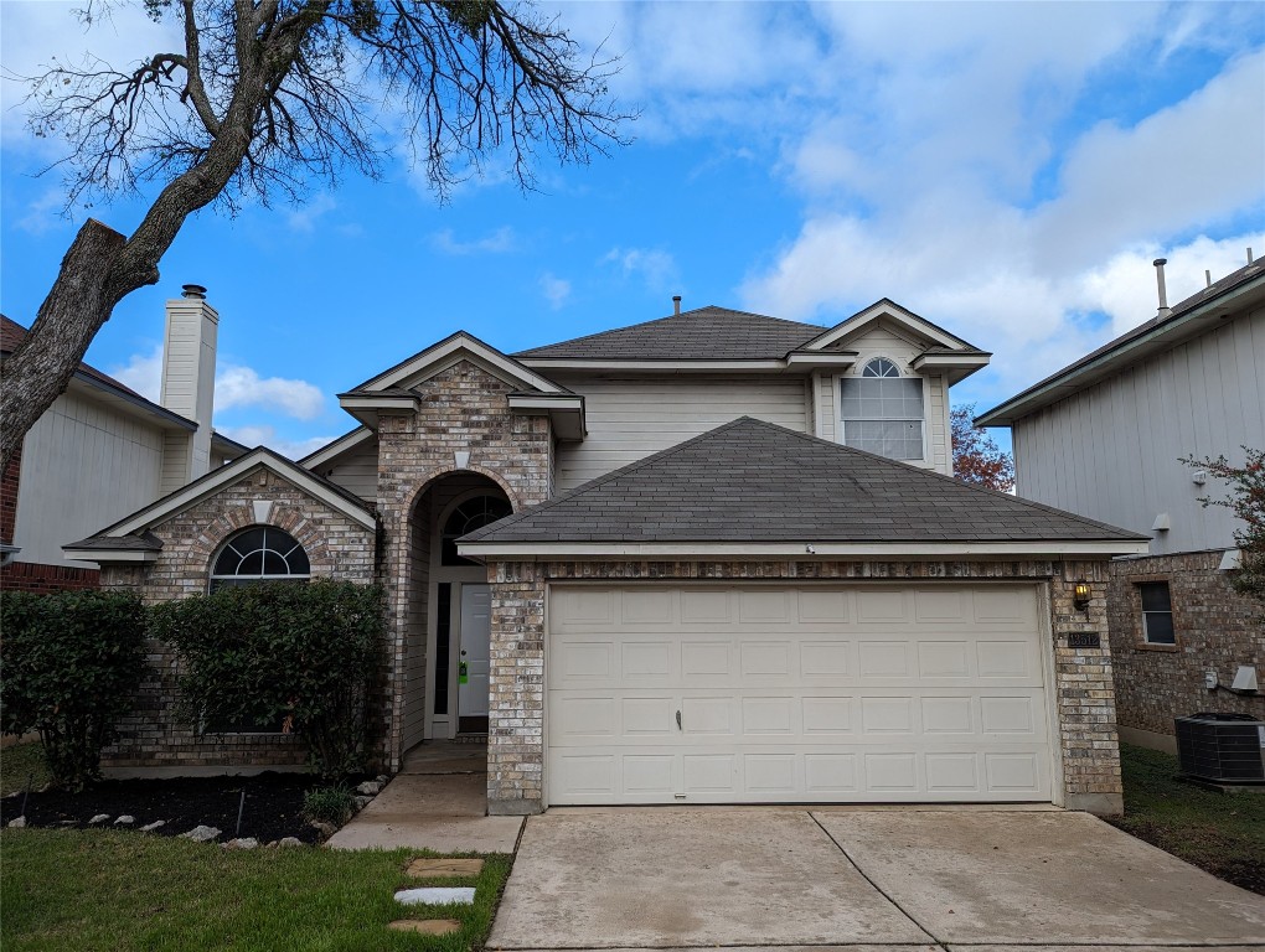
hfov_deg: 71.5
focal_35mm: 24
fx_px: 878
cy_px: 476
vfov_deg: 56.9
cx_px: 632
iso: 48
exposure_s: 1/1825
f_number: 1.85
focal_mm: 6.81
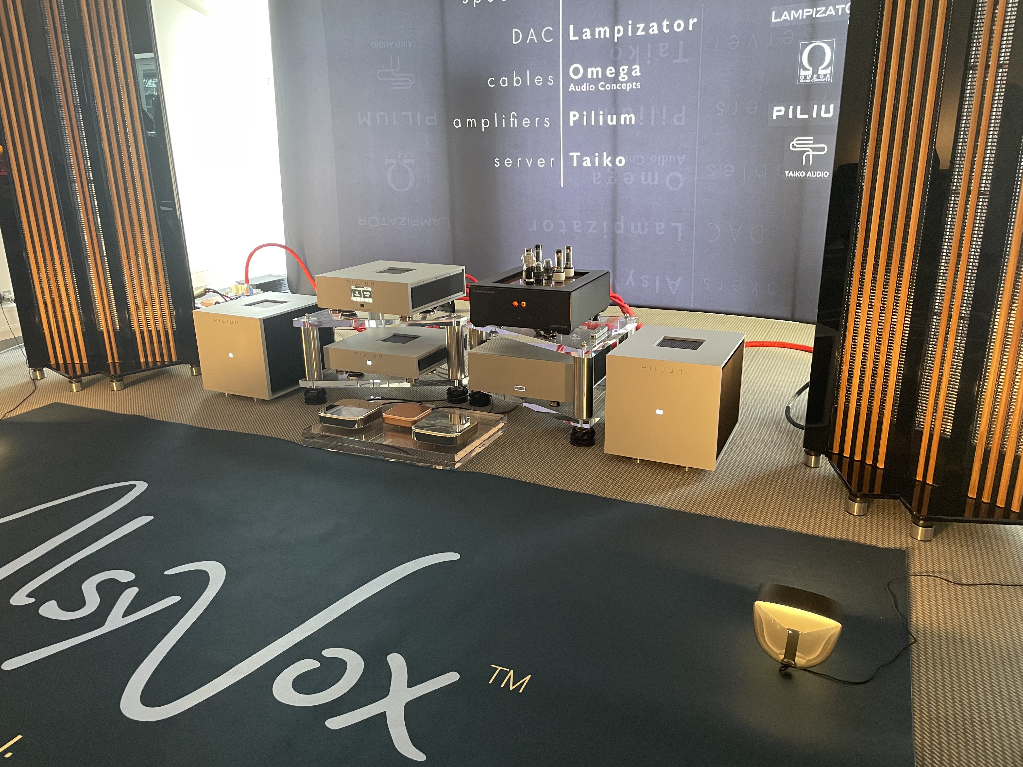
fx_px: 768
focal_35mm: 26
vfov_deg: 53.1
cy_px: 384
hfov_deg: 67.3
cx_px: 512
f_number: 1.6
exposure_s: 1/59
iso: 320
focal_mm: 4.2
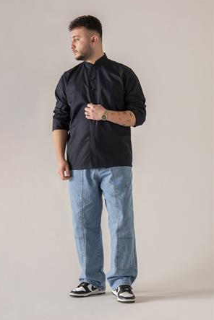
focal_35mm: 117
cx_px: 103
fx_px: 1043
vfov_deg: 17.5
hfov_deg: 11.7
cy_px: 159
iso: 200
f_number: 11
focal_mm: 112
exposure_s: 1/160
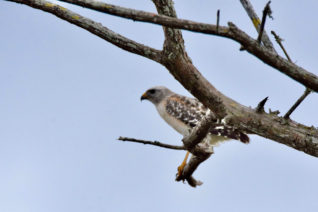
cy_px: 106
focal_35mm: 900
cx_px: 159
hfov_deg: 2.3
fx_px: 7949
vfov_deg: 1.5
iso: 5000
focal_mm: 600
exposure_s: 1/5000
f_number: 9
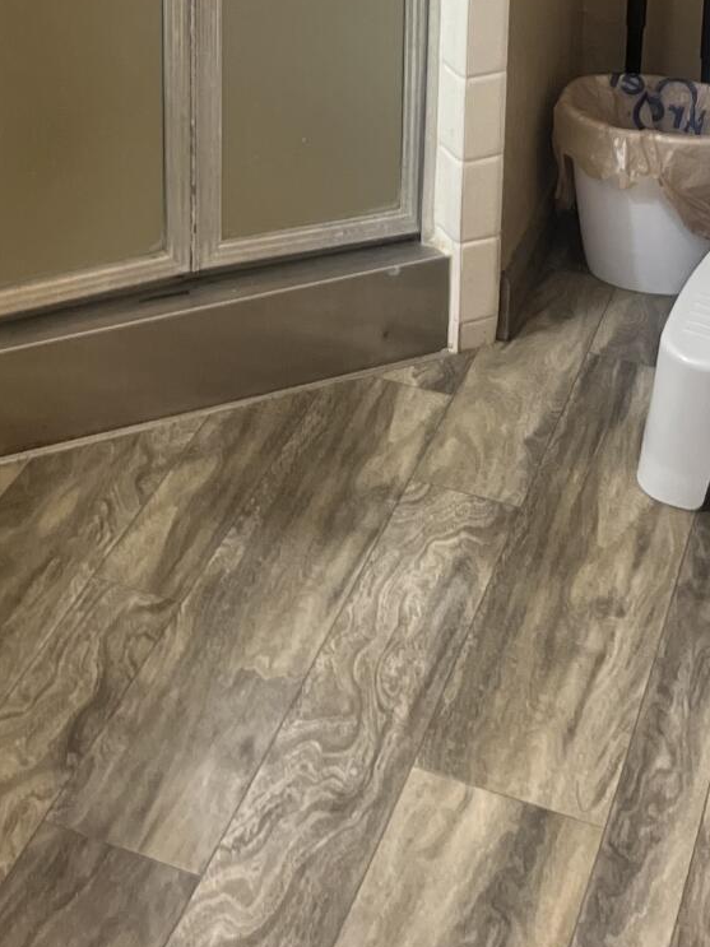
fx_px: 1915
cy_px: -229
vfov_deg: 24.7
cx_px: 218
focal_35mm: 70
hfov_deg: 20.9
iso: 250
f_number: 1.6
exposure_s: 1/60
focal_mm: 5.1
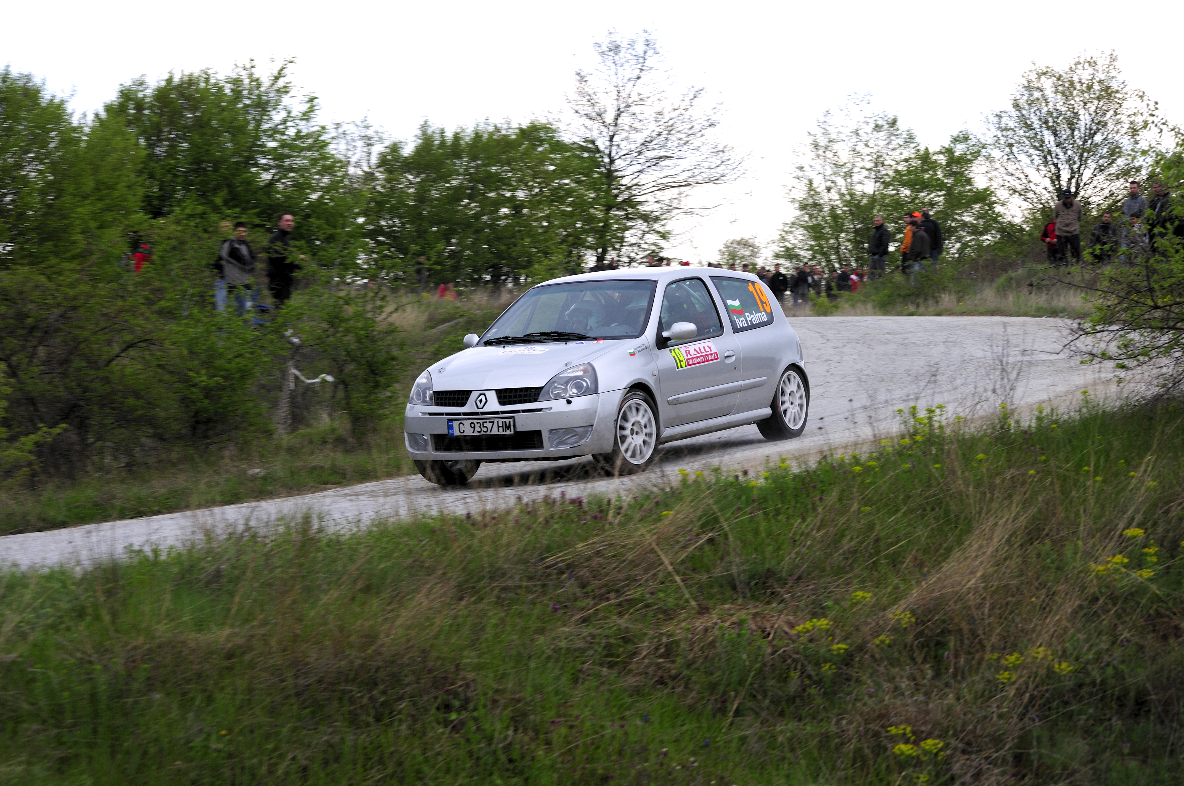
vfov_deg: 15.2
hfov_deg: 22.6
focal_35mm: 90
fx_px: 2956
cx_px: 592
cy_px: 393
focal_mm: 60
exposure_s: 1/250
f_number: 8
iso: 200
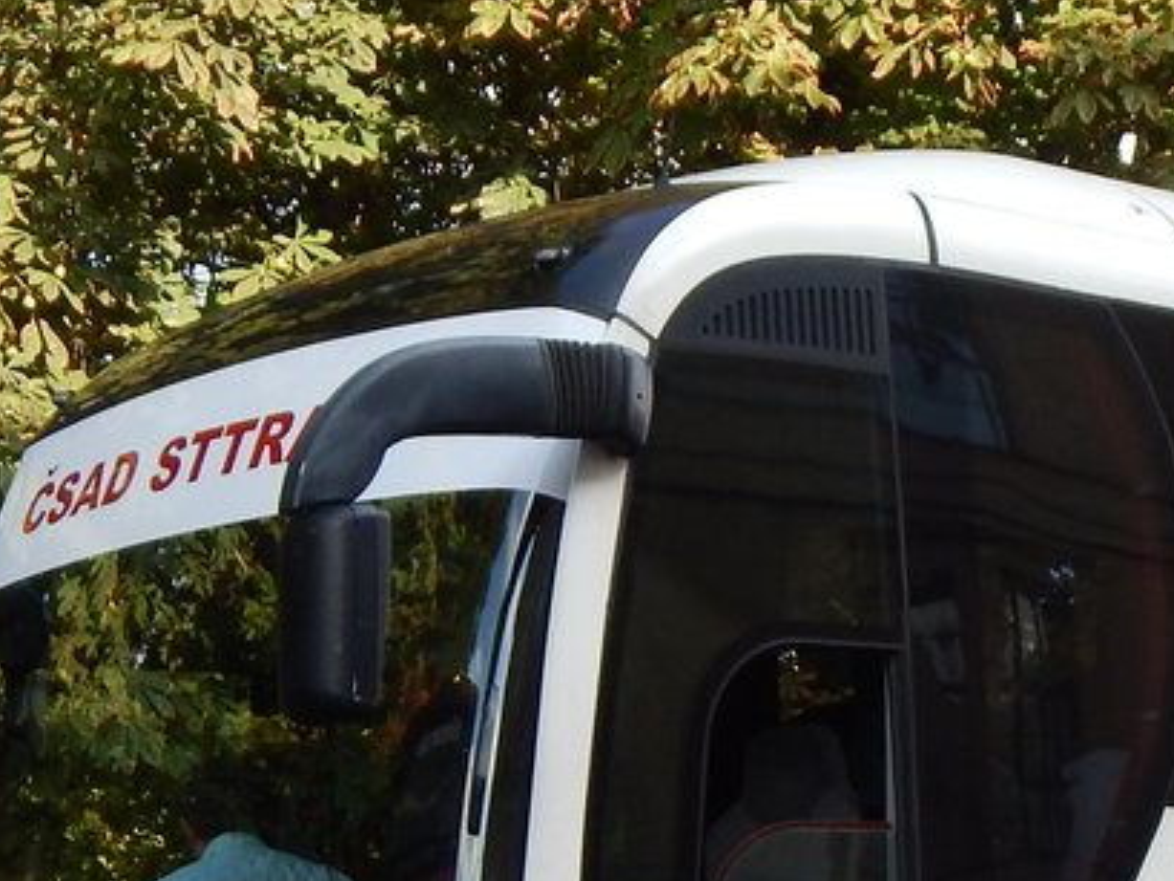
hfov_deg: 20.4
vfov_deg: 15.8
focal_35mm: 91
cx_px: 1326
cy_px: 964
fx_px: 3087
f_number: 3.2
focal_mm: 5.6
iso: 125
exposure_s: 1/400
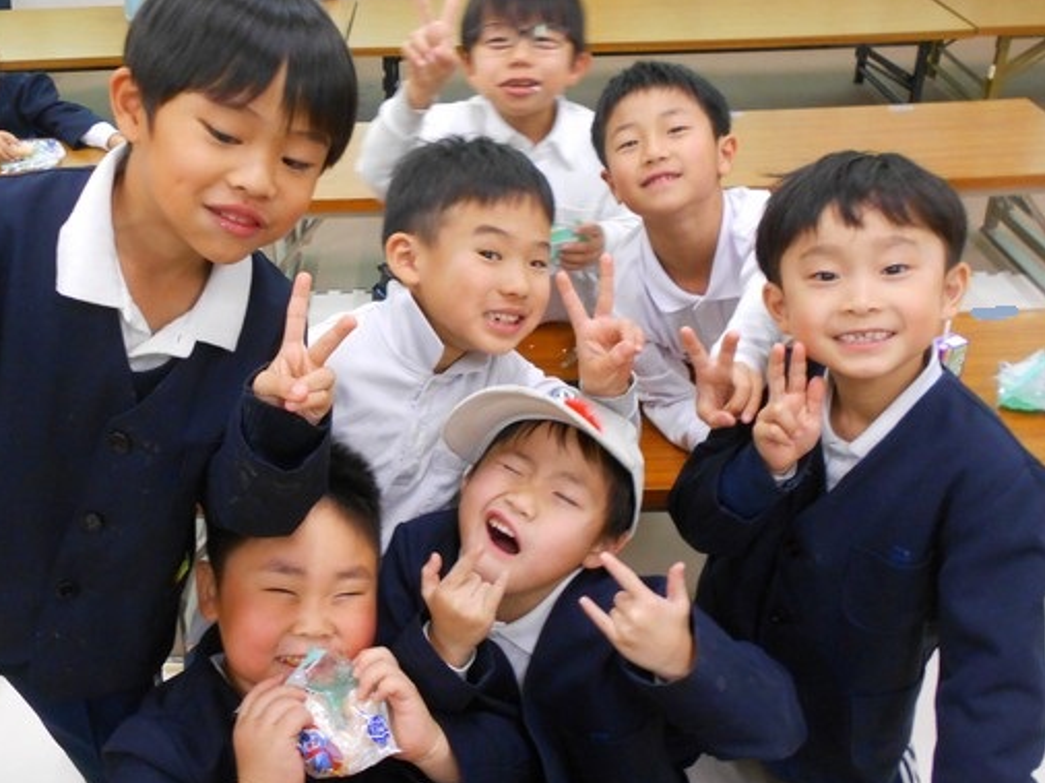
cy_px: 375
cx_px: 448
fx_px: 1086
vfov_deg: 39.6
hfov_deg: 51.2
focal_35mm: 36
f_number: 3.2
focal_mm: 4.6
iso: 250
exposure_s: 1/30
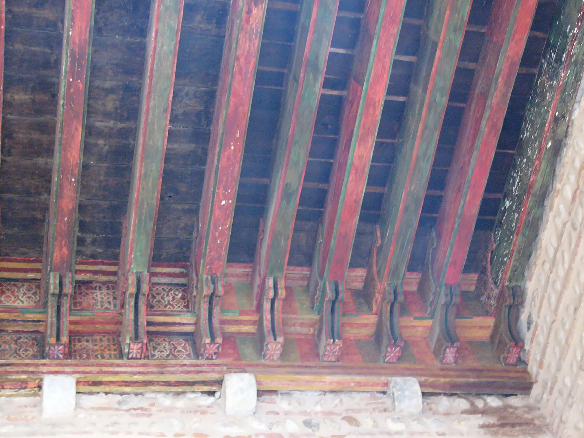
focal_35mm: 62
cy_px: 225
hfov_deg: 31.2
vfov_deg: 23.6
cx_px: 279
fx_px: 1046
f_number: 2.8
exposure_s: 1/6
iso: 200
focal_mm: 9.4
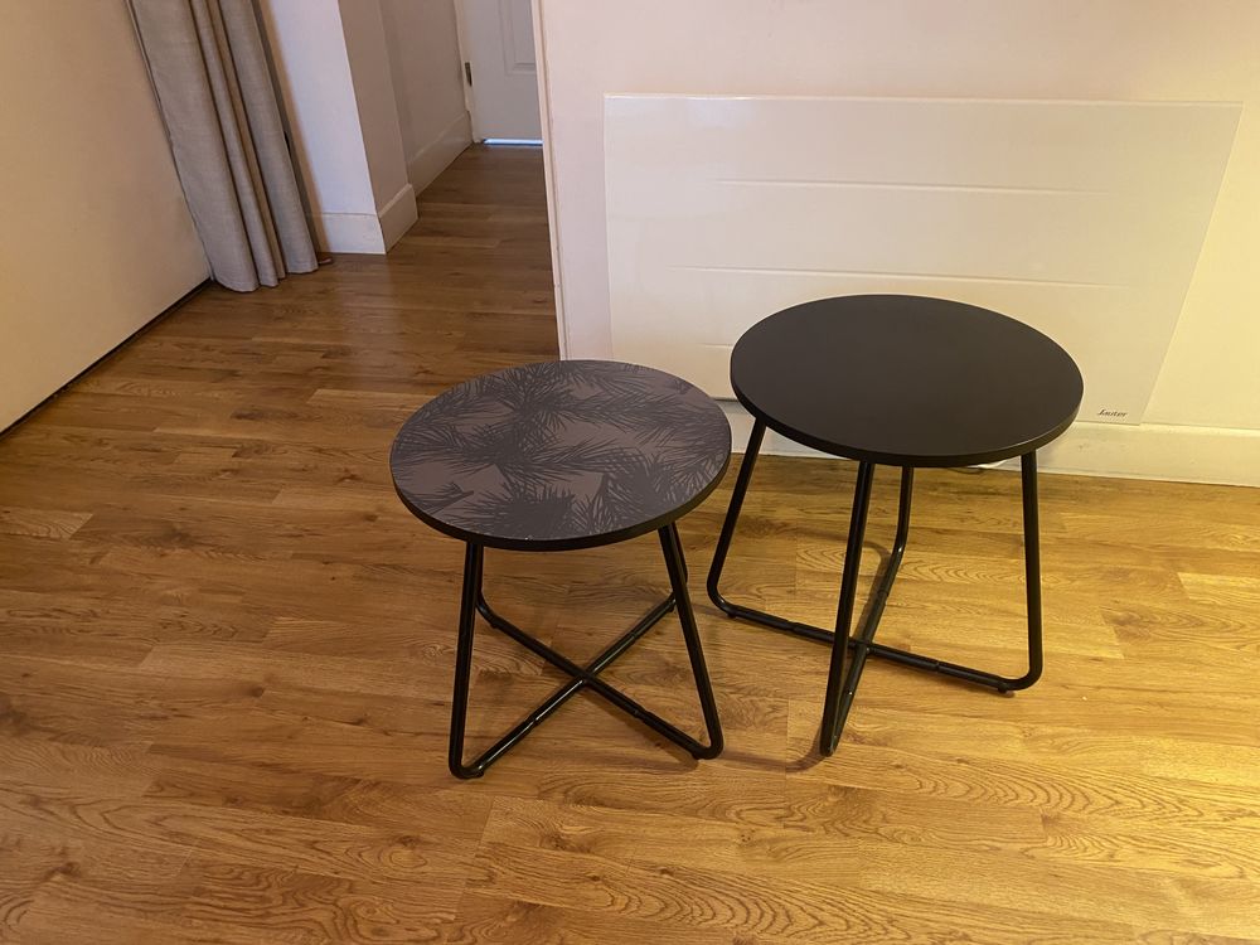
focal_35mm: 26
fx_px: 946
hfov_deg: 67.3
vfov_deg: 53.1
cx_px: 630
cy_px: 472
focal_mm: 4.25
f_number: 1.8
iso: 320
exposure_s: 1/33
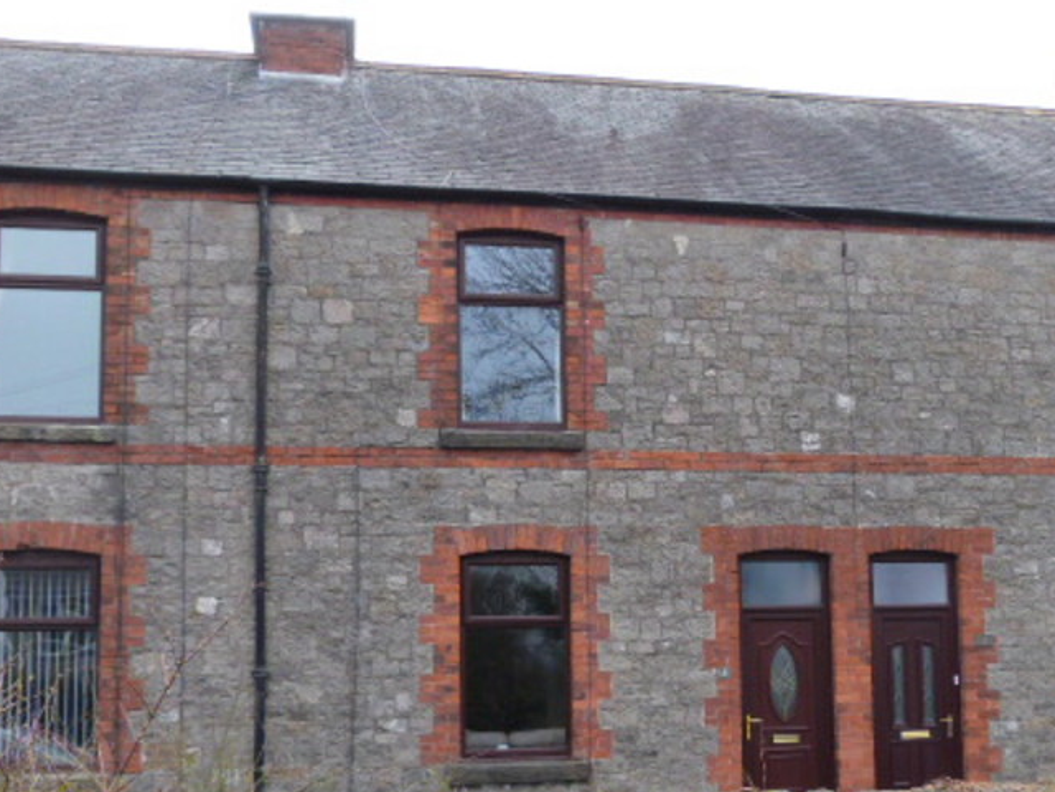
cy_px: 531
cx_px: 715
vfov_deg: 30.0
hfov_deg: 39.1
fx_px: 1463
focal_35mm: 48
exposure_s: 1/250
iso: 200
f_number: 3.6
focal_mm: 5.2
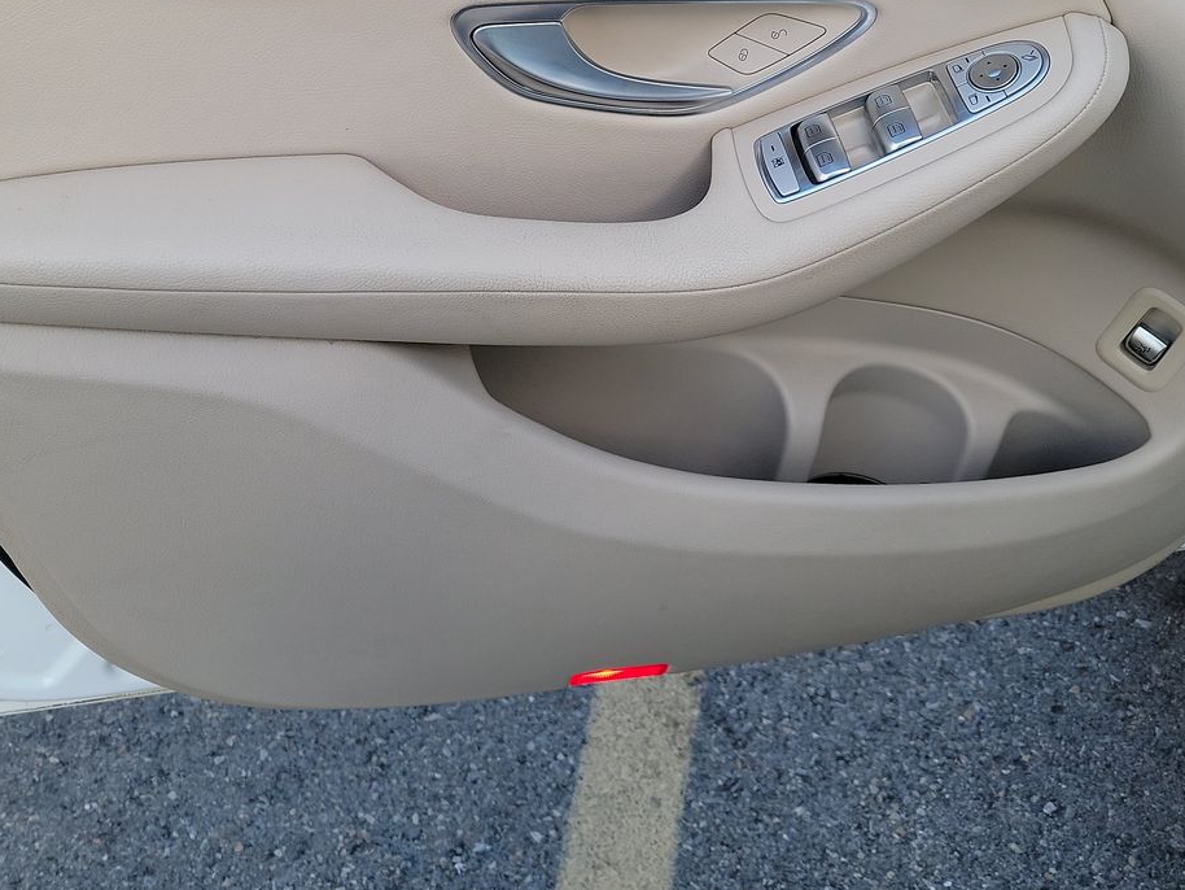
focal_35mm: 42
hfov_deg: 44.7
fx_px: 1438
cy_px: 205
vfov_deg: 33.6
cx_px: 512
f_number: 1.8
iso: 52
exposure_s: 1/119
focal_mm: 6.7
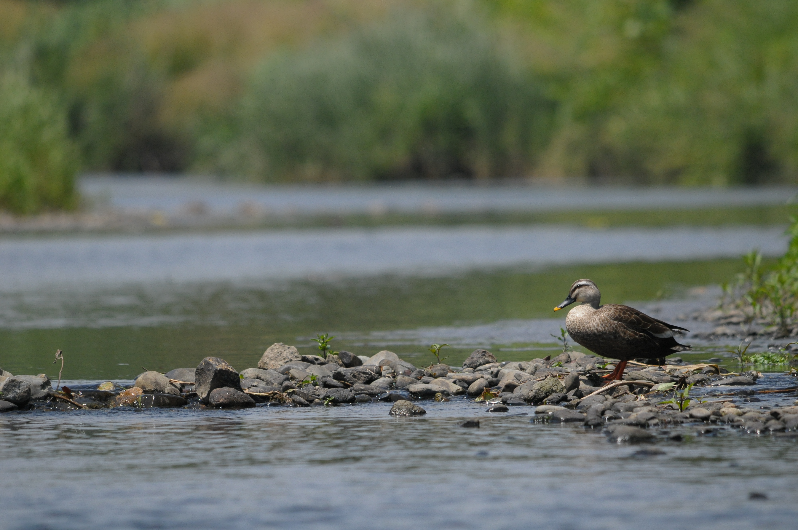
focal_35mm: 600
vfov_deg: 2.3
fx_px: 13284
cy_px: 265
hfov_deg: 3.4
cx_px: 399
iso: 800
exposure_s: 1/3200
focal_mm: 400
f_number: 7.1
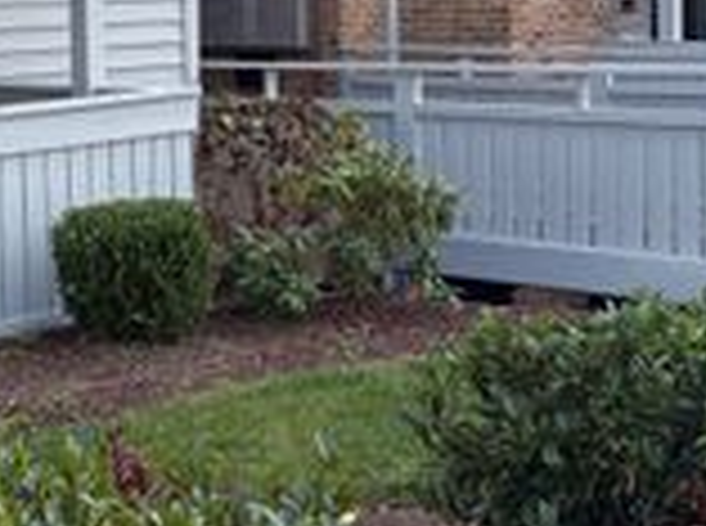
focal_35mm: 83
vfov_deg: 17.4
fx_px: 1689
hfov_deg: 22.8
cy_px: 47
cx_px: 22
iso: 64
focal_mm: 5.96
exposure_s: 1/920
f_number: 1.6
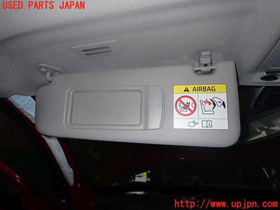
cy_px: 105
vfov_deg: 54.9
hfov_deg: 69.4
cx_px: 140
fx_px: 202
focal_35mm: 25
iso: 250
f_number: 5.6
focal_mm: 4.5
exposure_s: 1/30
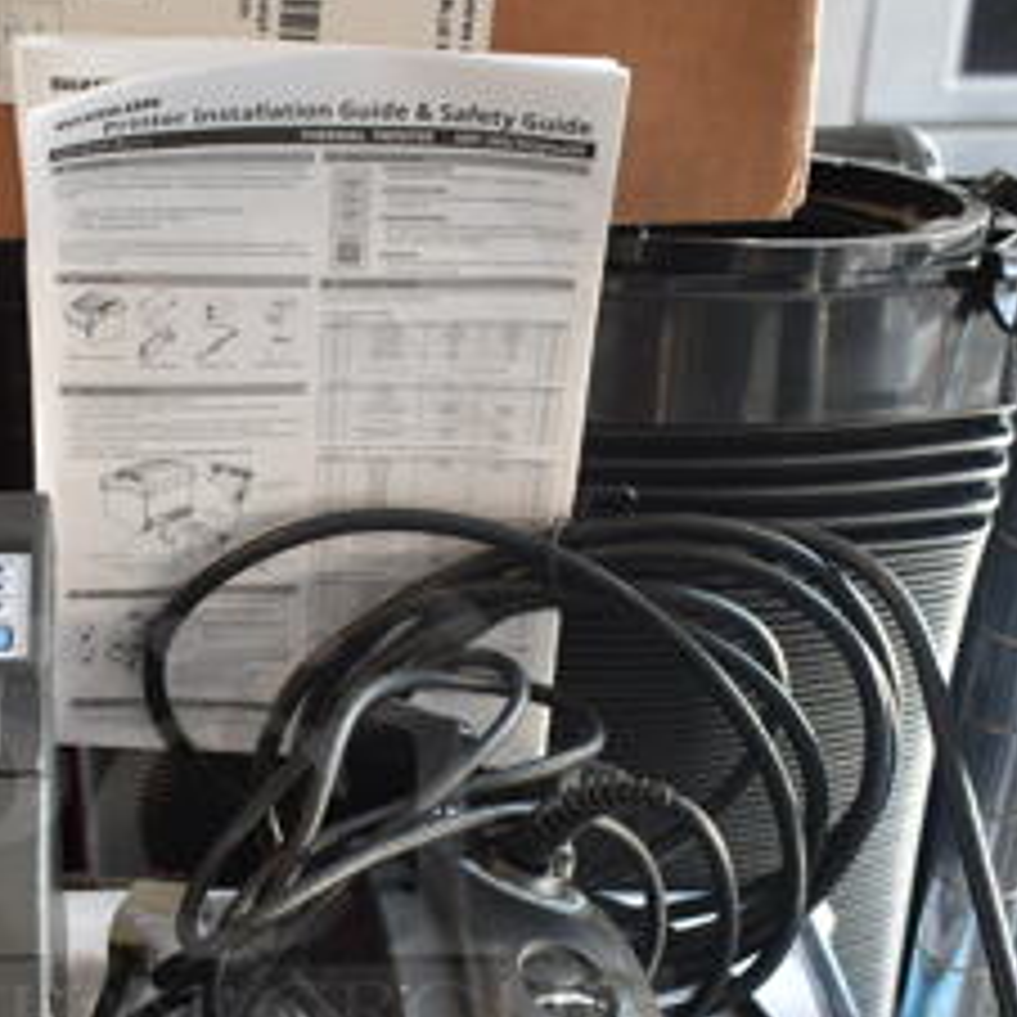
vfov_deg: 27.1
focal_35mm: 62
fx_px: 2061
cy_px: 824
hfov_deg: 27.1
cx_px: 176
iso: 280
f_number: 3.5
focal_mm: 18
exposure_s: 1/30
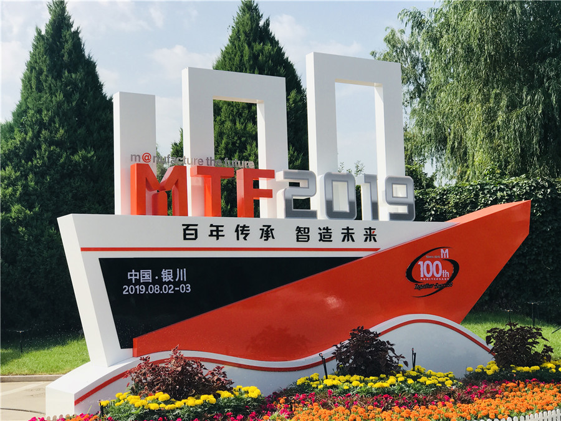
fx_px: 924
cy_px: 210
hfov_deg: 33.8
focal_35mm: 57
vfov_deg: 25.7
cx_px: 280
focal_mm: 6.6
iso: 20
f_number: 2.8
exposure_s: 1/977
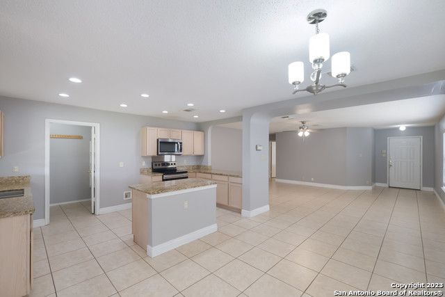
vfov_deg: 77.4
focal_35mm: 15
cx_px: 222
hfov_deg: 100.4
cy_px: 148
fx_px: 185
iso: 250
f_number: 5.6
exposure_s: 1/15
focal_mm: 10
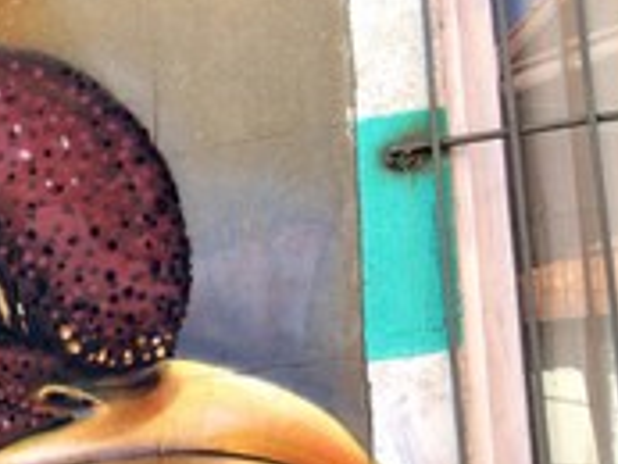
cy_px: 573
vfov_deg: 15.9
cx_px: -207
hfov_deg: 20.0
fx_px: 1590
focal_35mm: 89
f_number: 2.2
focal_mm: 4.15
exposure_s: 1/513
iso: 32
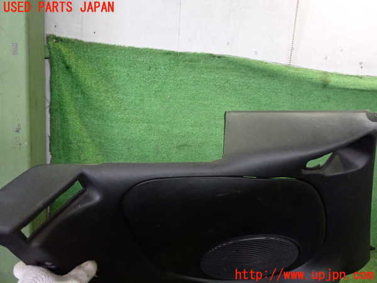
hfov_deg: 60.0
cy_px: 142
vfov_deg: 46.8
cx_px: 188
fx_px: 327
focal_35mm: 30
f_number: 2.3
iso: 800
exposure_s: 1/50
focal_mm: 5.4
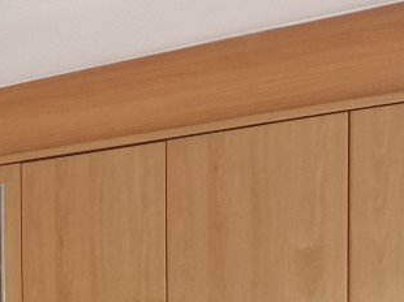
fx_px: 886
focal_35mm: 76
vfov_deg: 18.2
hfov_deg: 21.0
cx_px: -232
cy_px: 375
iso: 294
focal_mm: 6.4
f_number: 1.8
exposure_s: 1/24
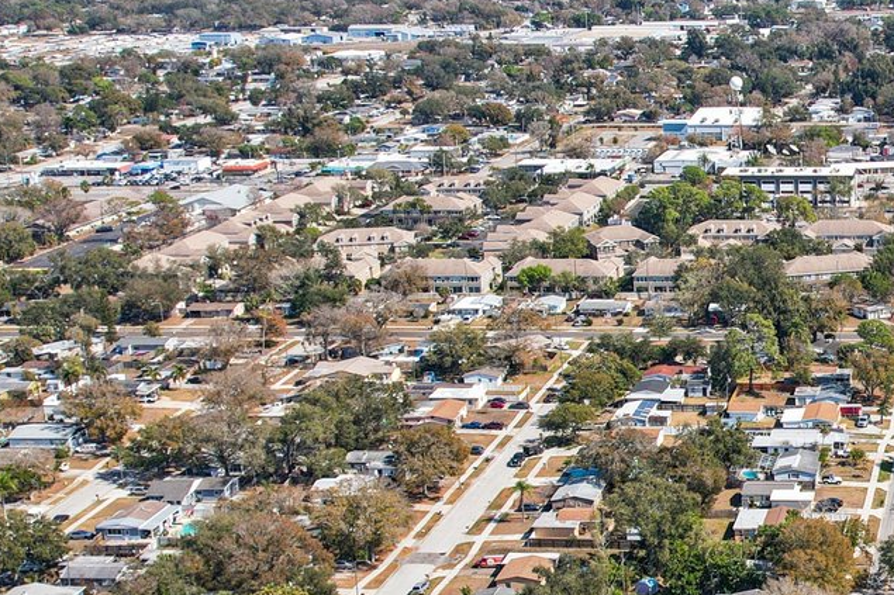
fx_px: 1763
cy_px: 434
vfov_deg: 19.1
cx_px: 997
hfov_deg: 26.2
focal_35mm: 71
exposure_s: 1/2000
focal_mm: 8.4
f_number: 2.8
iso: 120
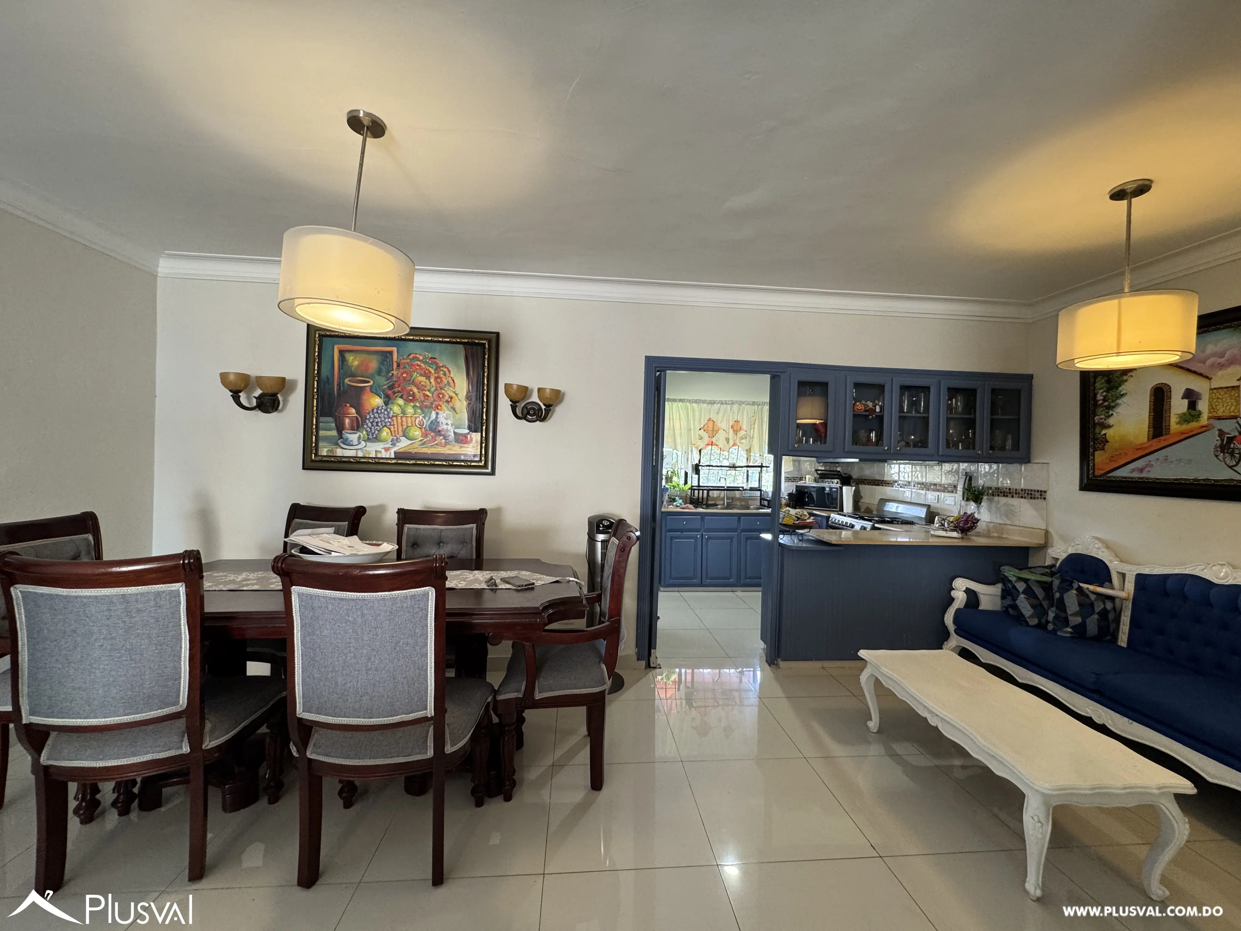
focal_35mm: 14
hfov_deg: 102.1
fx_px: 502
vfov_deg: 85.7
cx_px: 620
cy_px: 466
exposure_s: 1/60
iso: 200
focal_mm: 2.22
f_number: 2.2
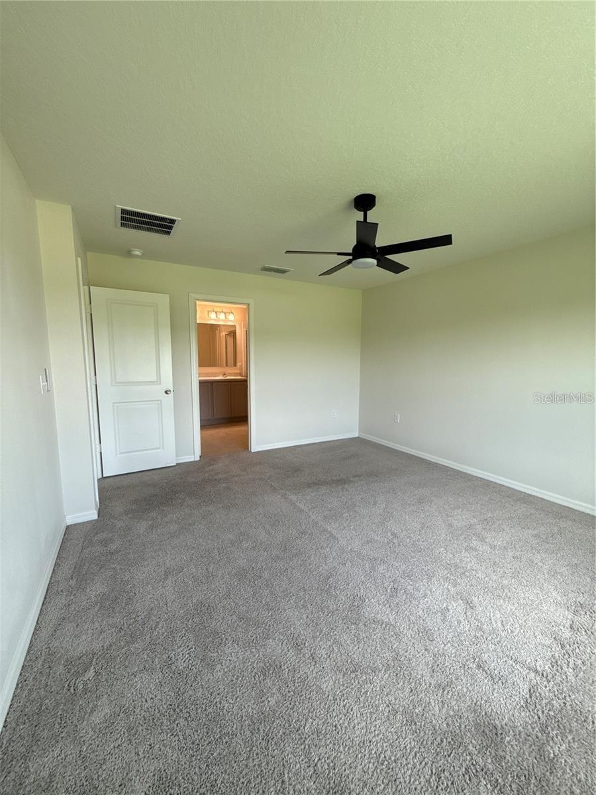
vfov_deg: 102.1
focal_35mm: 14
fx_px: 321
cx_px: 298
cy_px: 398
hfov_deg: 85.7
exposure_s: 1/120
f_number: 2.2
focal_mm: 2.22
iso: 125
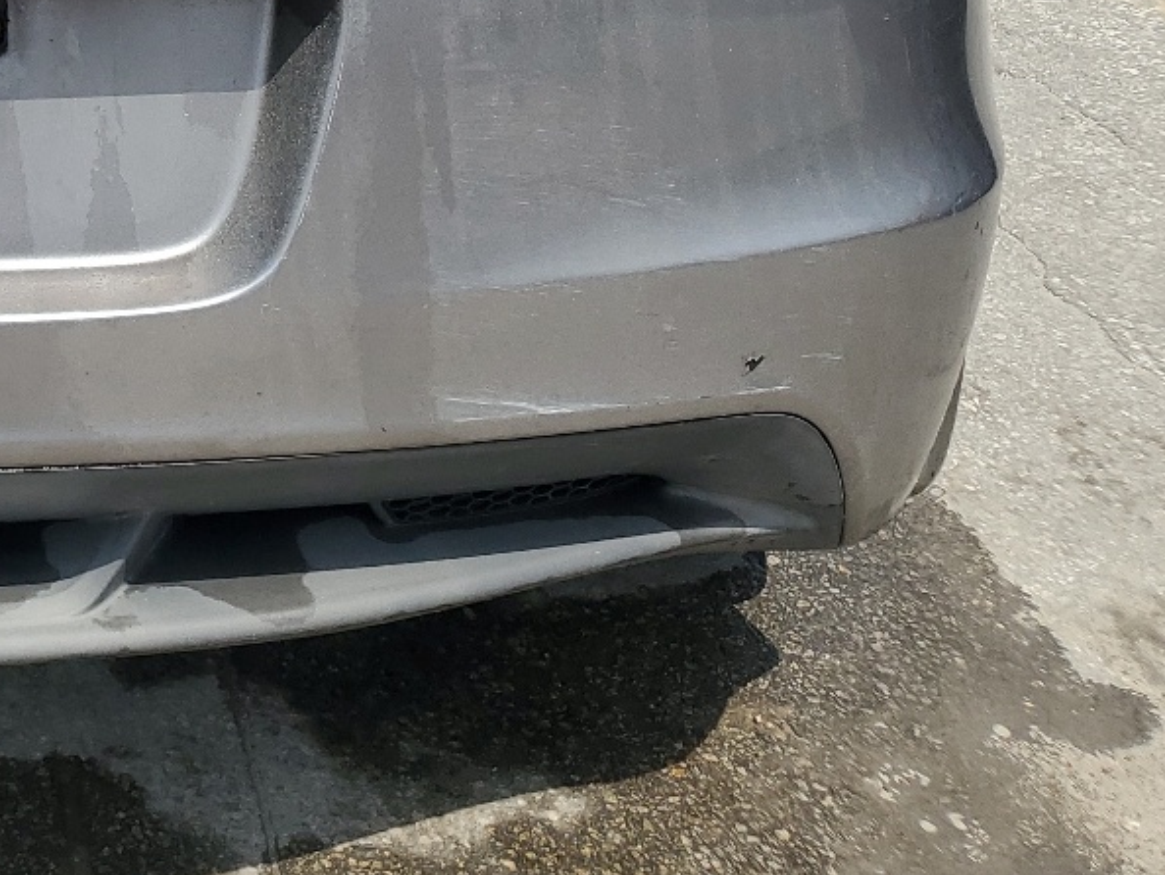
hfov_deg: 25.1
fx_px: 2357
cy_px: -194
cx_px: -214
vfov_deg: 19.7
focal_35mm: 70
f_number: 1.5
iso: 50
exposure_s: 1/3333
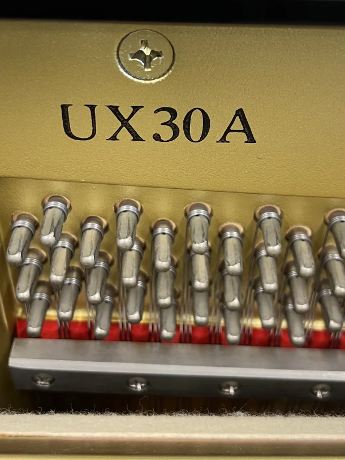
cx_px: 186
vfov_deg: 41.1
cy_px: 188
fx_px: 612
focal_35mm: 46
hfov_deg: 31.5
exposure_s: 1/50
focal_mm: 5.7
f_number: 1.5
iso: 80
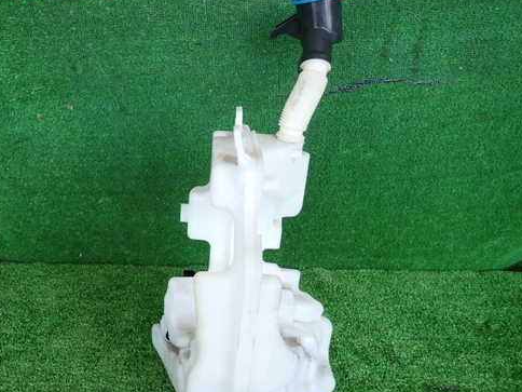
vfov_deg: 45.4
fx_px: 467
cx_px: 230
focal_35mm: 31
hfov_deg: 58.2
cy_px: 214
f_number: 2
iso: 200
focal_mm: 4.5
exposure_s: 1/80
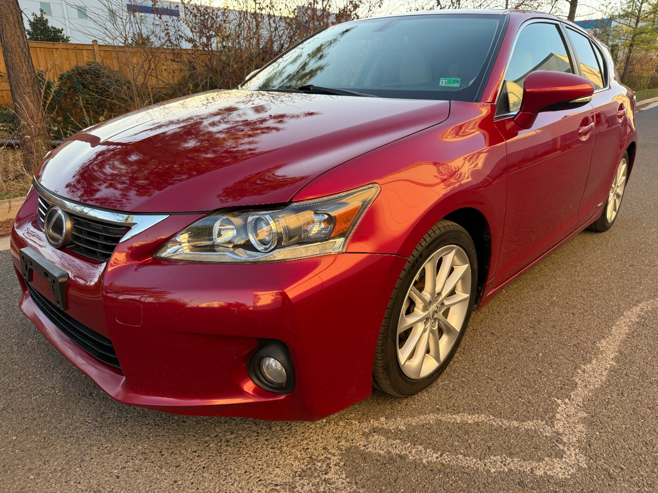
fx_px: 456
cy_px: 246
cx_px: 329
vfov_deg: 56.8
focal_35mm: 24
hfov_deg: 71.6
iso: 100
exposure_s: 1/440
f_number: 1.78
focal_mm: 6.76
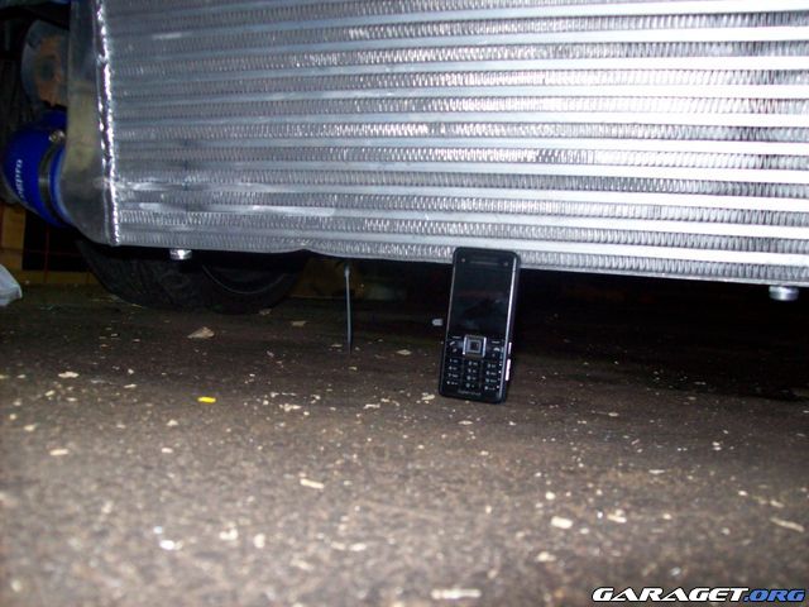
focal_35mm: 36
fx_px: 841
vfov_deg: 39.7
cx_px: 404
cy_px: 304
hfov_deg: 51.4
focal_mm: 6
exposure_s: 1/64
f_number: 2.7
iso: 200
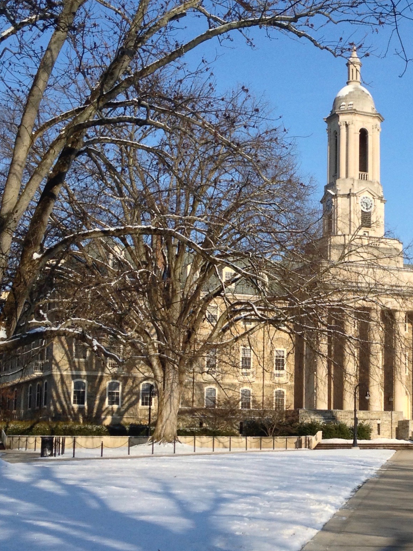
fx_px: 1130
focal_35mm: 71
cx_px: 377
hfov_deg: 20.3
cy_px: 316
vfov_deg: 27.4
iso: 50
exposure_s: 1/1577
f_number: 2.4
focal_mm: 4.28
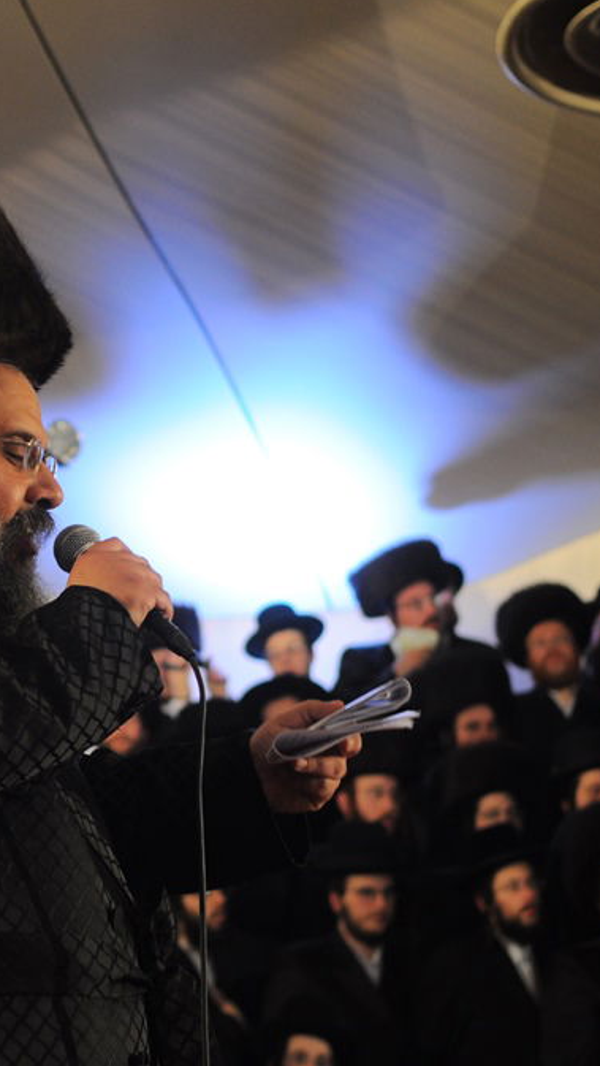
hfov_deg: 11.4
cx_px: -9
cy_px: 529
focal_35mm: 105
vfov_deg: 20.4
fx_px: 2967
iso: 640
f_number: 2.8
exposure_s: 1/60
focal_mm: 44
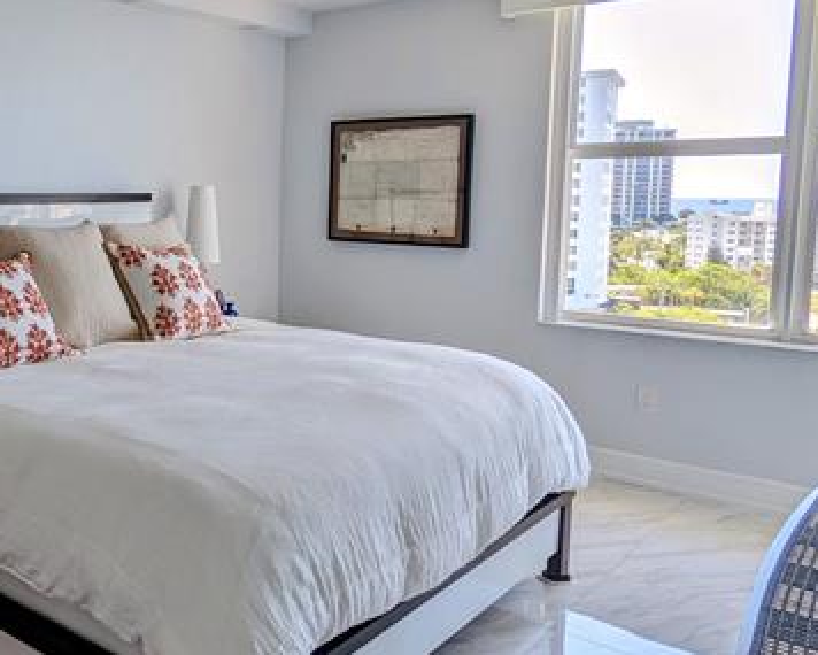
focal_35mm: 35
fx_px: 848
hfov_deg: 47.7
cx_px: 125
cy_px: 283
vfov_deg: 42.2
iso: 32
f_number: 2.2
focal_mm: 2.35
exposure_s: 1/266
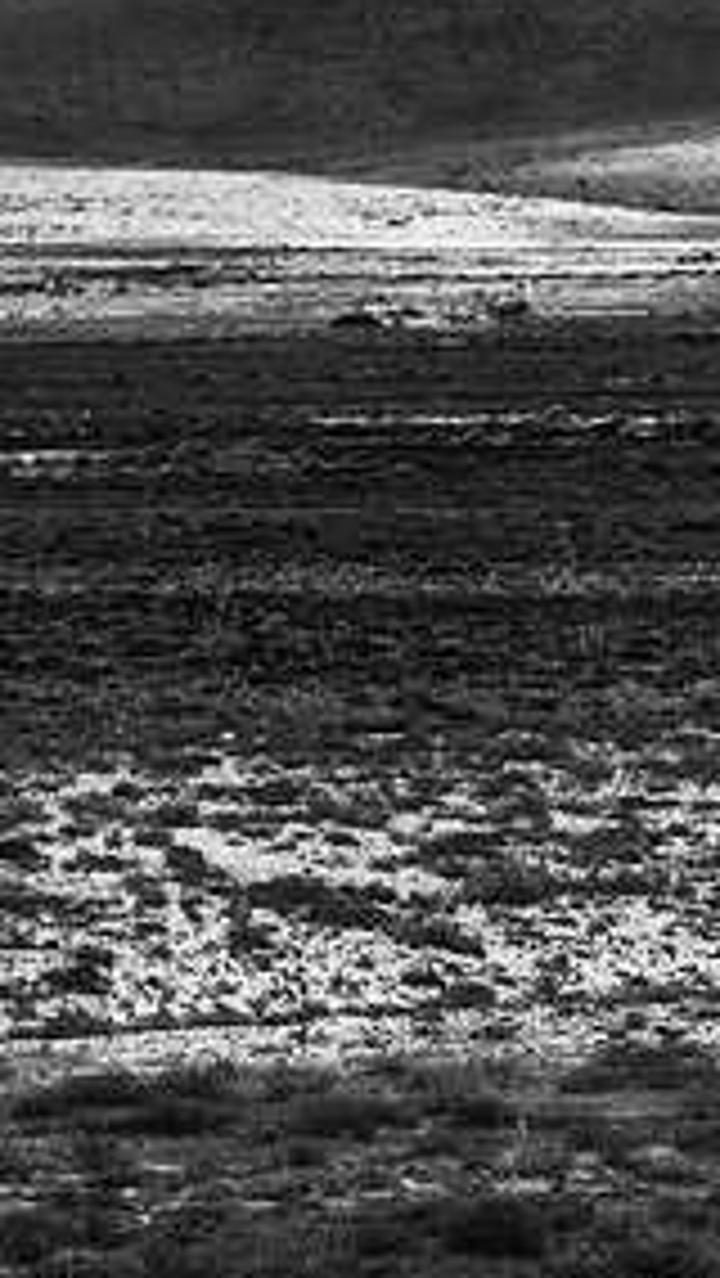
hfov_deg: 2.3
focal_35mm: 531
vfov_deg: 4.1
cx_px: 180
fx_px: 18001
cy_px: 230
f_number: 10
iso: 100
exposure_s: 1/160
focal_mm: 120
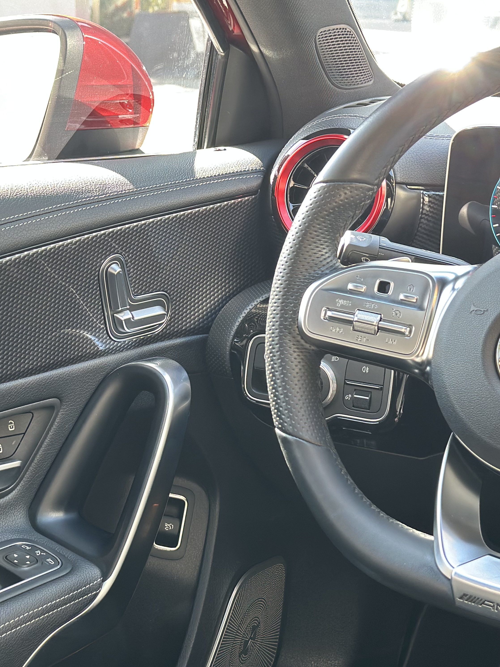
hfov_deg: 22.5
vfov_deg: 29.8
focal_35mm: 65
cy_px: 332
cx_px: 157
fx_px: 1252
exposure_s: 1/60
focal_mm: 6.86
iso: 250
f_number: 1.78
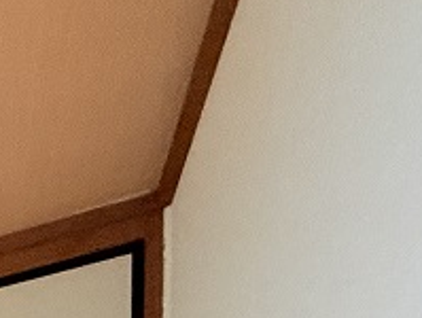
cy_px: 899
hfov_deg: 12.7
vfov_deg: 11.7
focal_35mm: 85
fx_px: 1038
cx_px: -740
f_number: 2.2
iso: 200
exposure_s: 1/99
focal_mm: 2.22
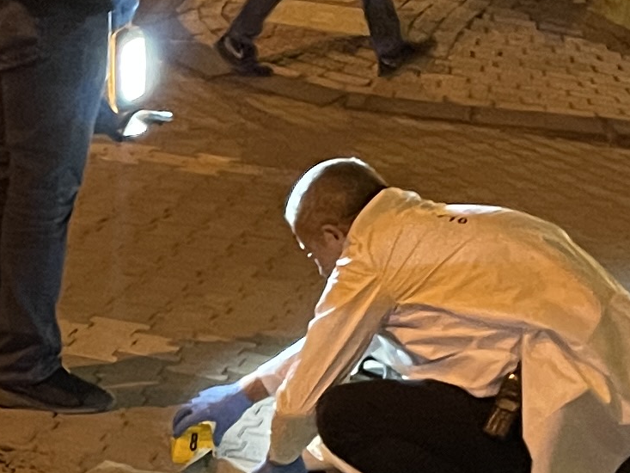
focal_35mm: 143
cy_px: 593
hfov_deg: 13.2
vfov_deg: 10.2
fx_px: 2603
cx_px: -246
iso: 500
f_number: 1.6
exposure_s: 1/33
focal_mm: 4.2
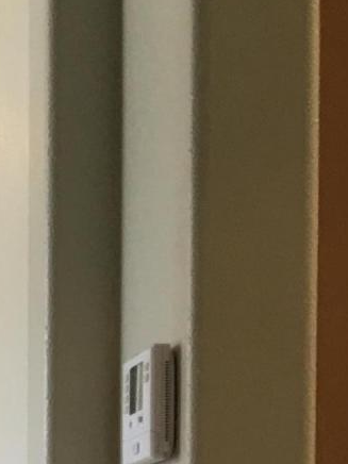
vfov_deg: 13.6
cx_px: -388
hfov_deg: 10.2
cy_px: 780
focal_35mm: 133
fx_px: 1783
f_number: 2.2
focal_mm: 4.15
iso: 25
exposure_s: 1/15
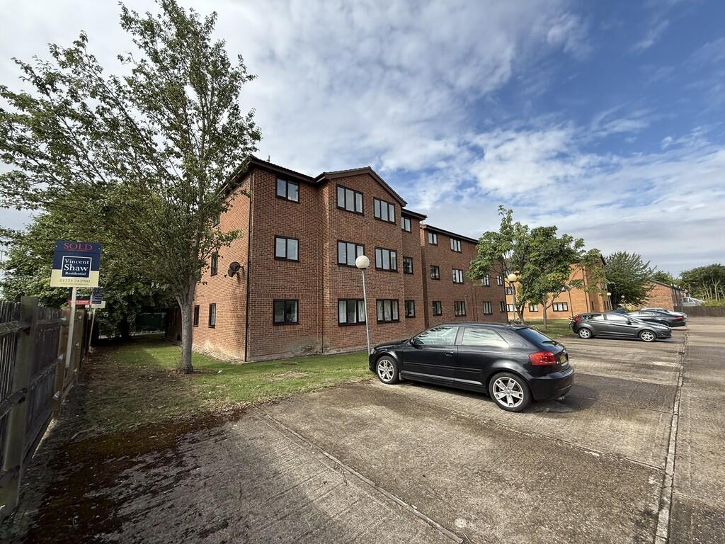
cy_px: 272
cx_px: 362
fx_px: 293
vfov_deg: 85.7
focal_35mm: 14
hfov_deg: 102.1
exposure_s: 1/1033
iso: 50
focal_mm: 2.22
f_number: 2.2
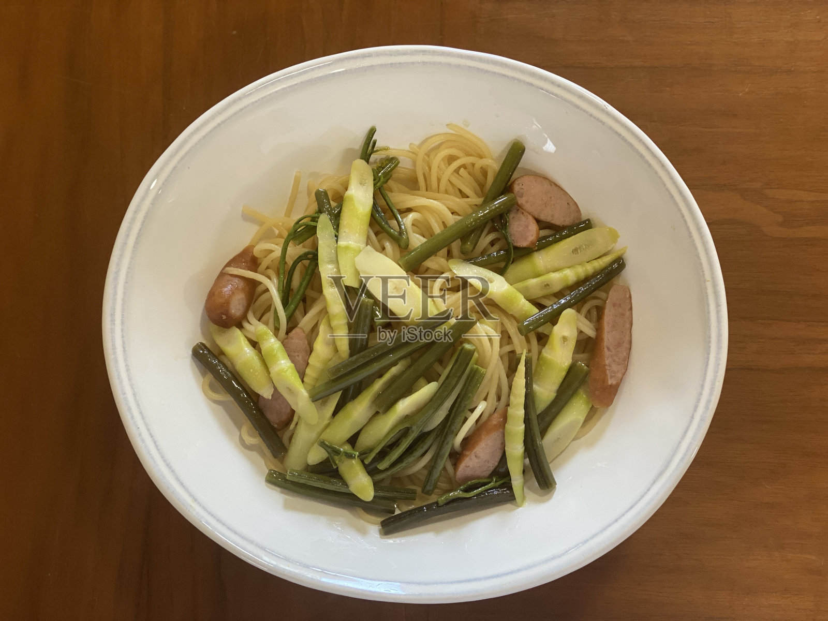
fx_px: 1244
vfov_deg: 28.0
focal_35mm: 52
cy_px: 310
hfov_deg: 36.8
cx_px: 414
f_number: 2
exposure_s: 1/33
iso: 125
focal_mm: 6
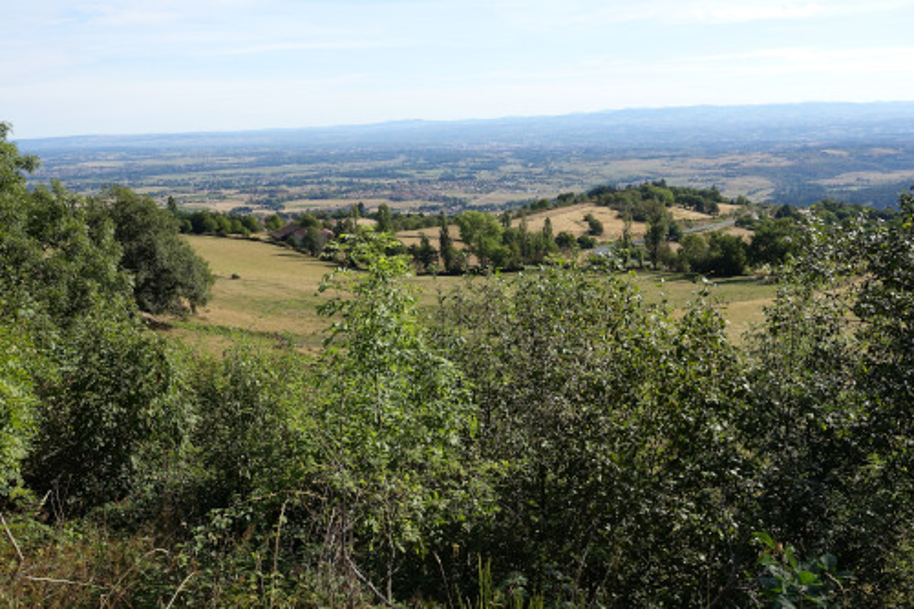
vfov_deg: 35.0
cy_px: 304
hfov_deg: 50.7
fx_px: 964
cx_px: 457
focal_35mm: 38
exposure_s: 1/400
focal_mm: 13.92
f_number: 5.6
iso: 125
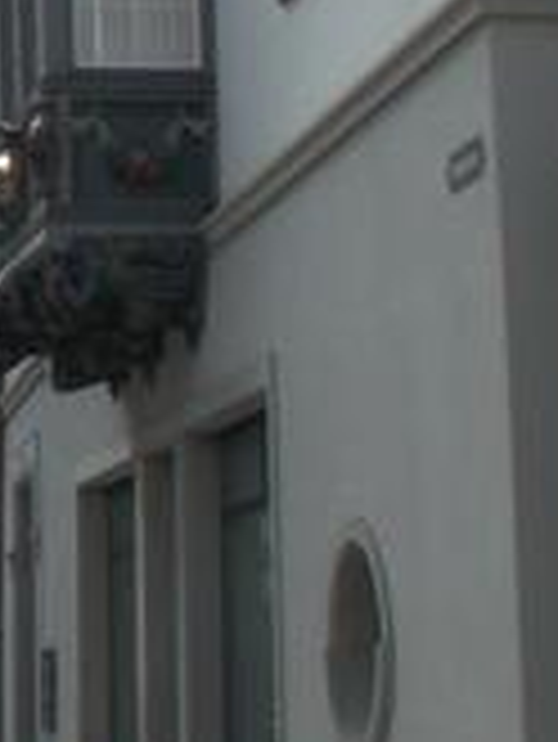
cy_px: -130
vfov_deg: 14.1
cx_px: -464
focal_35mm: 136
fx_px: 2919
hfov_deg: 10.3
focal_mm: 5.86
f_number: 5.6
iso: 50
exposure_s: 1/125
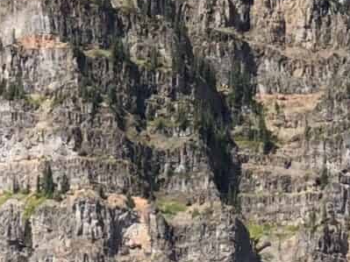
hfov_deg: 5.8
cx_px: 670
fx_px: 3376
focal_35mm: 334
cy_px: 758
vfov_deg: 4.3
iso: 16
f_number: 2.4
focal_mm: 6
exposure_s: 1/941
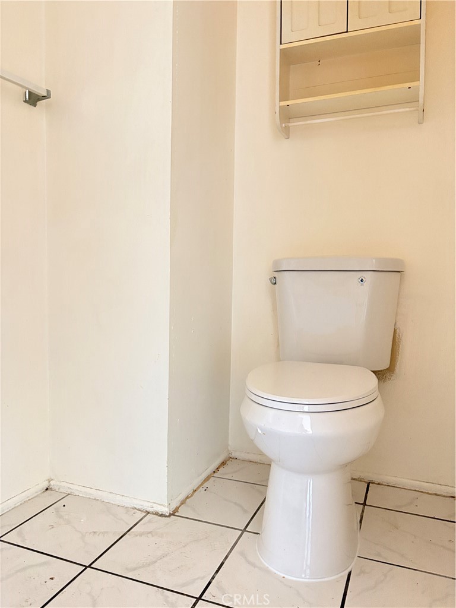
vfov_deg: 67.3
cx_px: 228
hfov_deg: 53.1
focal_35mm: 26
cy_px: 304
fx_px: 457
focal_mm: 5.96
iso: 500
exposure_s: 1/47
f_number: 1.6
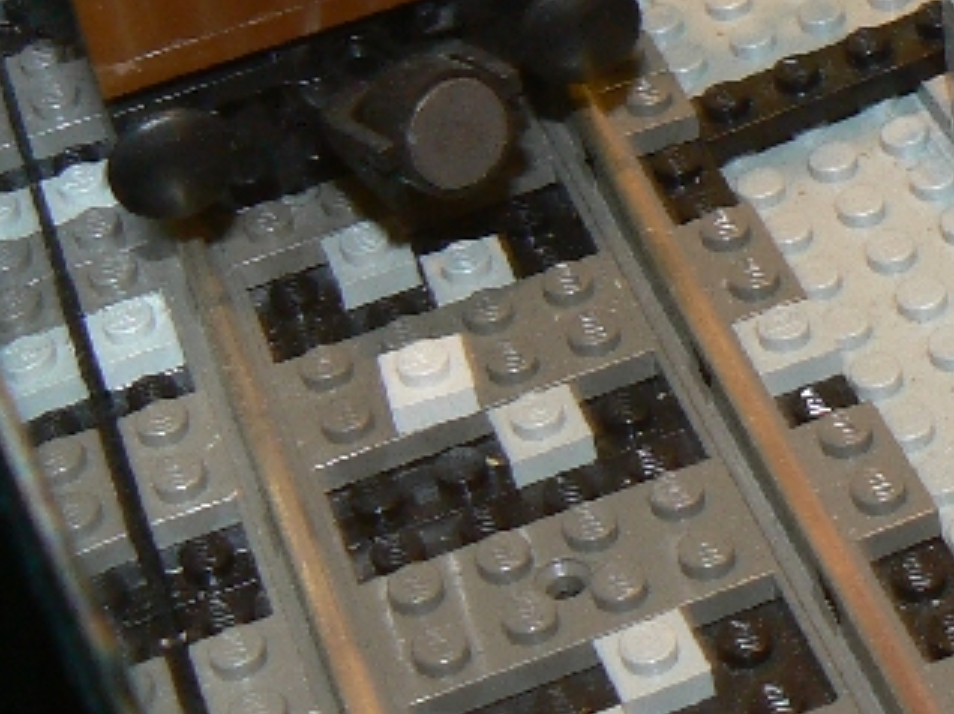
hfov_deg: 16.6
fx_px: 3194
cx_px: 969
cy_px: -75
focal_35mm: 116
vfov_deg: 12.5
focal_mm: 6
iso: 100
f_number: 2.8
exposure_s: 1/30
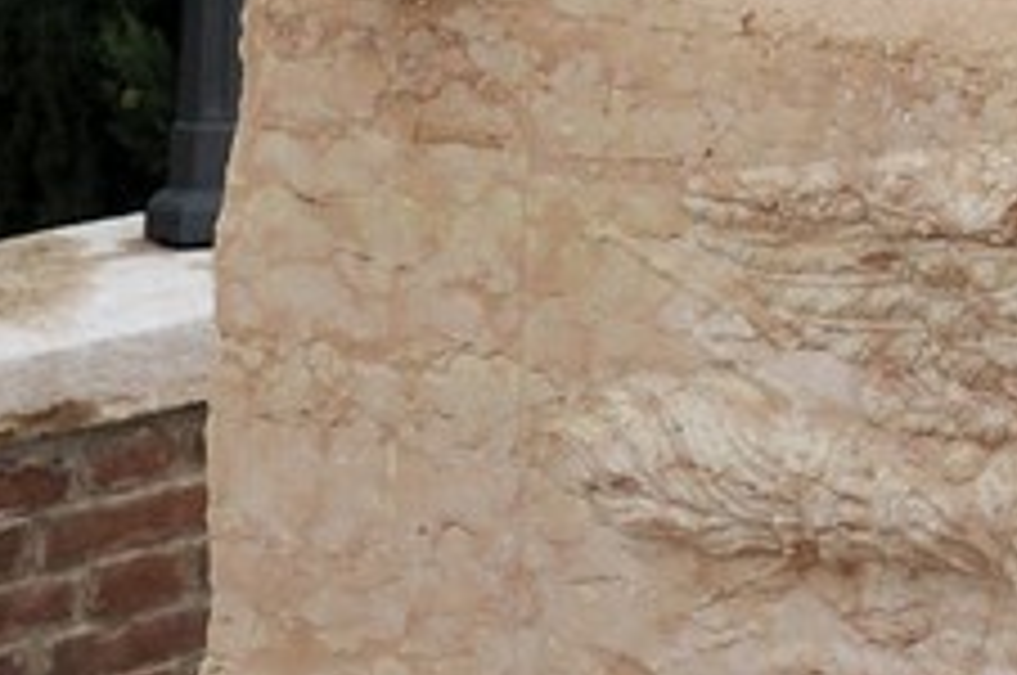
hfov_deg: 8.5
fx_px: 6404
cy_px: -2052
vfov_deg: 5.3
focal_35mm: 227
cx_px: 2228
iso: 400
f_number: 5.6
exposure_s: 1/100
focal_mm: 32
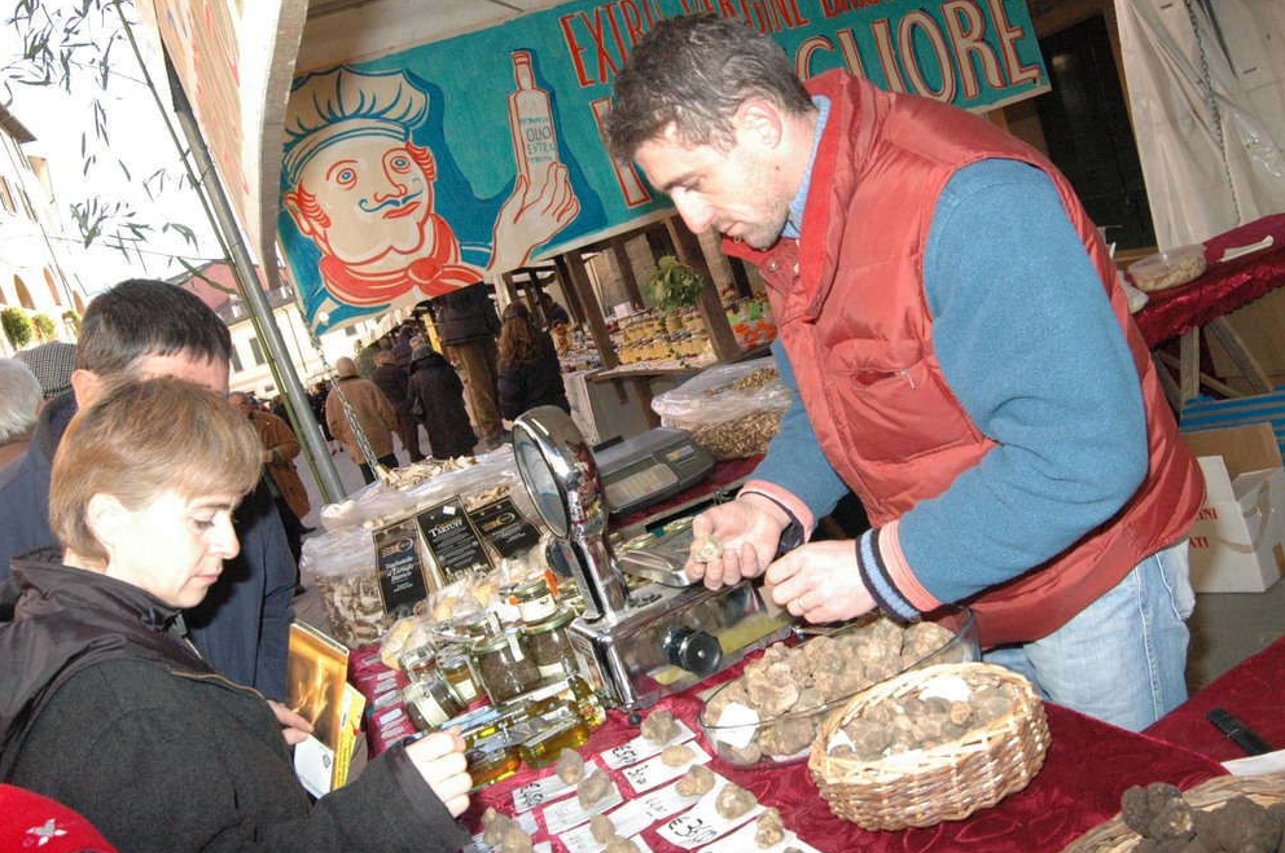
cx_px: 650
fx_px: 1159
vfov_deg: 40.4
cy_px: 436
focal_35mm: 33
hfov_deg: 58.0
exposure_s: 1/400
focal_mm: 21
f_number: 10
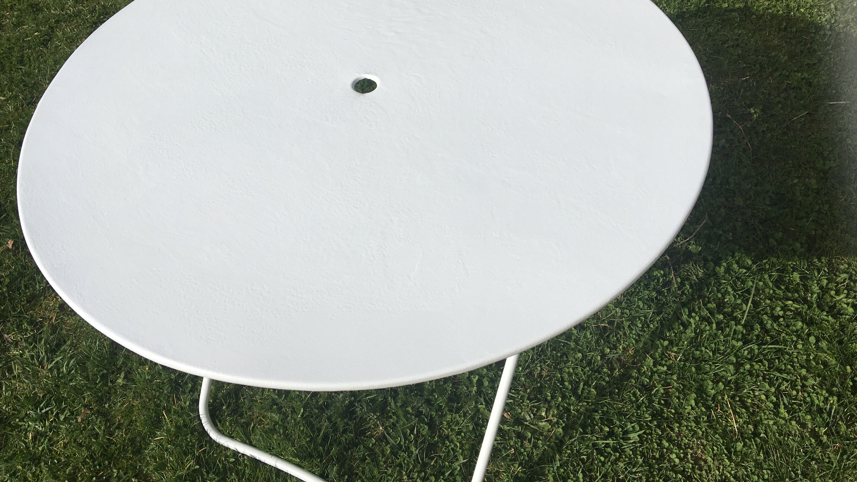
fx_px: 727
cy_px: 180
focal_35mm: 32
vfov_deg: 36.5
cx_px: 424
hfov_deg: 61.0
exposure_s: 1/2653
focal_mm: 4.15
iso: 25
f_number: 2.2
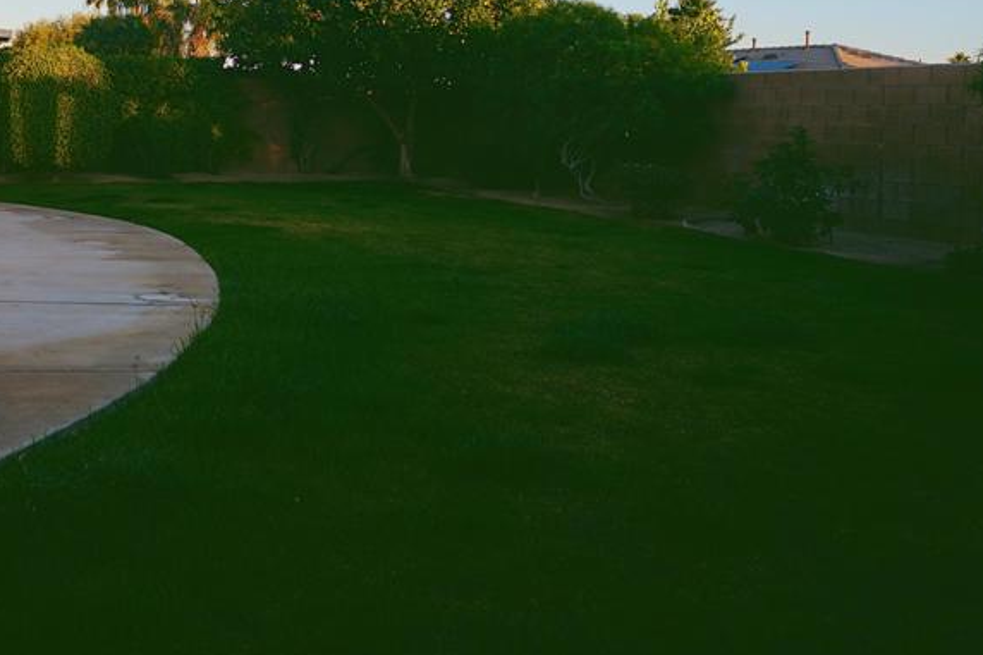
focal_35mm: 43
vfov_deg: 30.2
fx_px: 1174
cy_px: 99
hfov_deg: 44.2
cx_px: 266
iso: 100
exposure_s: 1/100
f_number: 7.1
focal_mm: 16
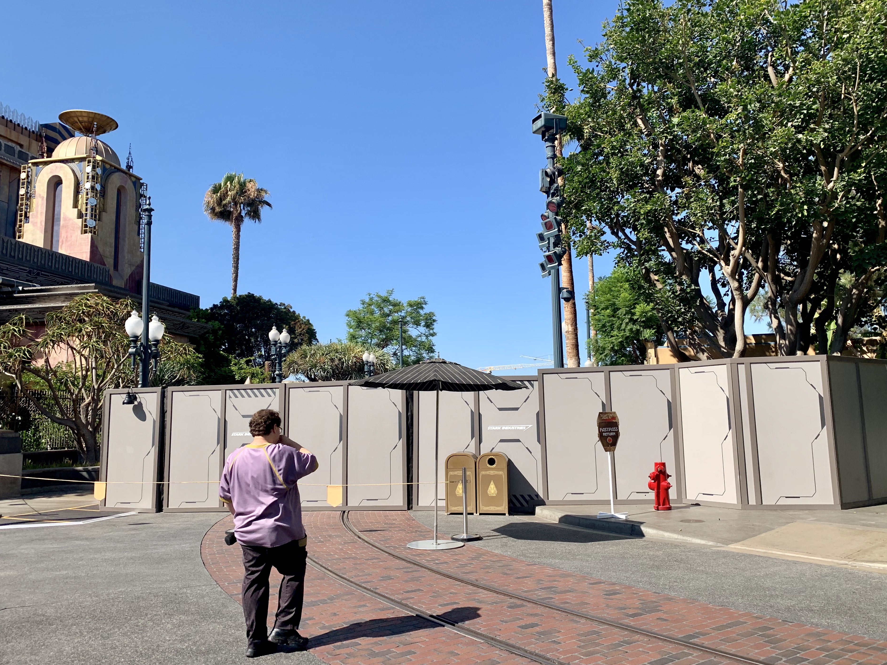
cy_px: 324
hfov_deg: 63.4
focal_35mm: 28
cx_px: 457
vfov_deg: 49.7
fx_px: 717
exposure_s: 1/1634
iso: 25
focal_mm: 4.25
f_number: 1.8
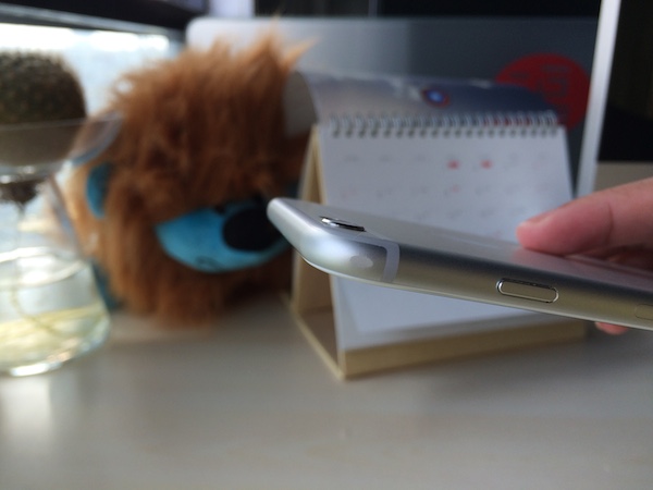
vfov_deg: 48.2
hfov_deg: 61.7
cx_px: 326
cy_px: 245
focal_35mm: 29
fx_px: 547
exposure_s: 1/260
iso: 32
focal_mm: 4.15
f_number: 2.2
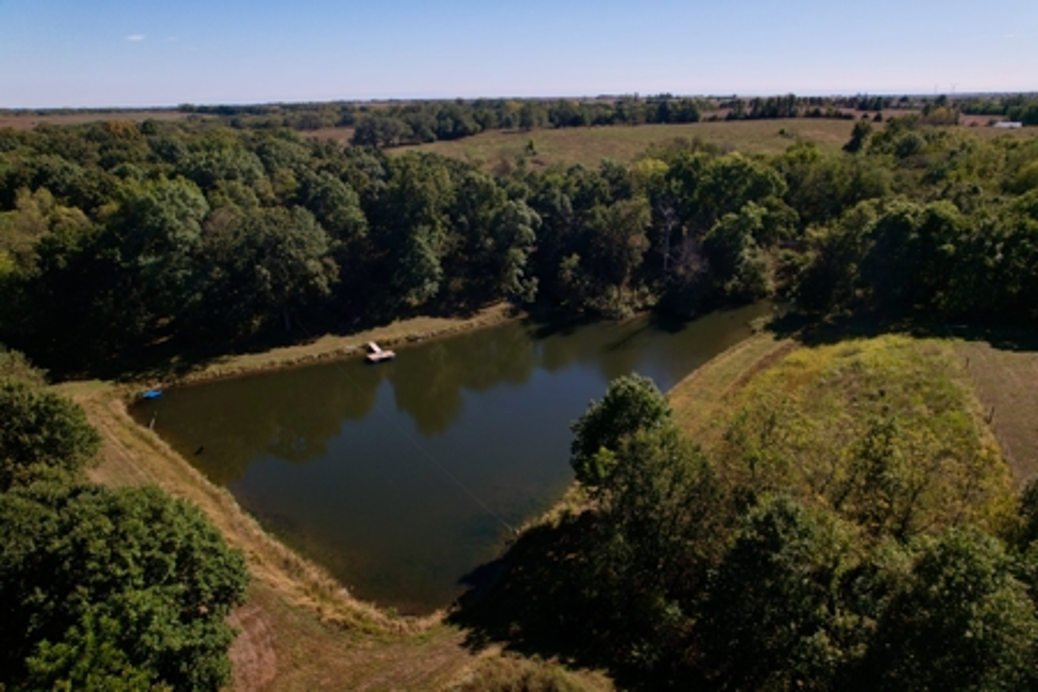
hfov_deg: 78.6
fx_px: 634
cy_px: 346
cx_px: 519
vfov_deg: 57.2
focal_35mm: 22
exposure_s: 1/80
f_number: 2.8
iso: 100
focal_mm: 8.38
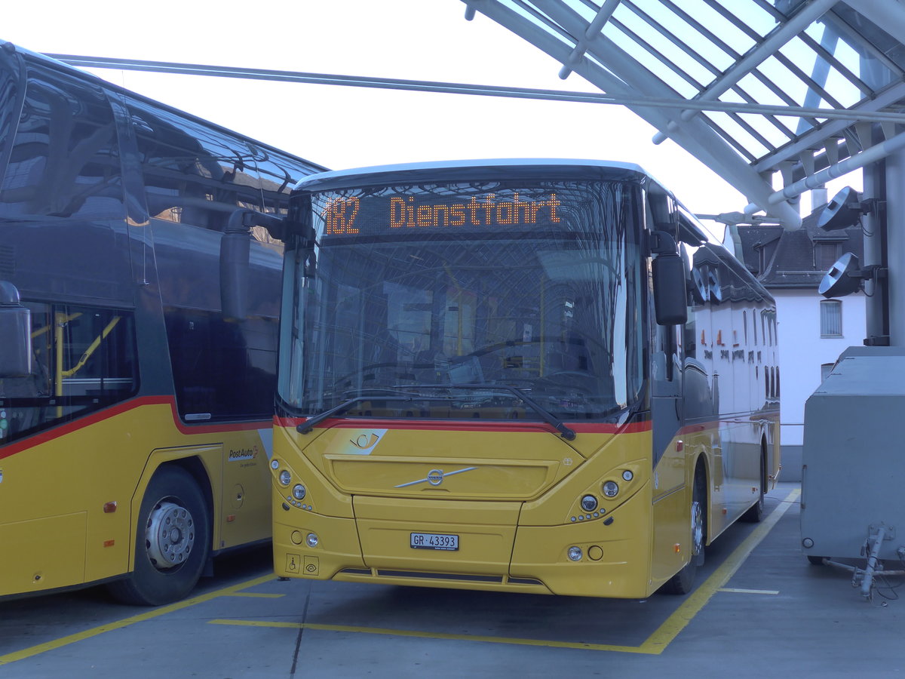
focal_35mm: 49
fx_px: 1281
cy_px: 340
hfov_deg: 38.9
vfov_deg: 29.7
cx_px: 452
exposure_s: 1/100
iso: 250
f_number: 3.2
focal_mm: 10.1
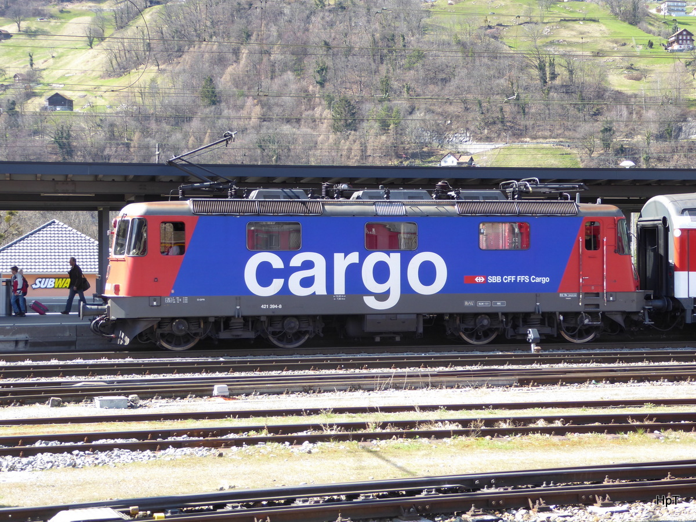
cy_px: 261
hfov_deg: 26.0
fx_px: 1508
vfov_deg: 19.6
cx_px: 348
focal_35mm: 75
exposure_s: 1/80
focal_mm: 12.5
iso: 80
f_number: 4.5
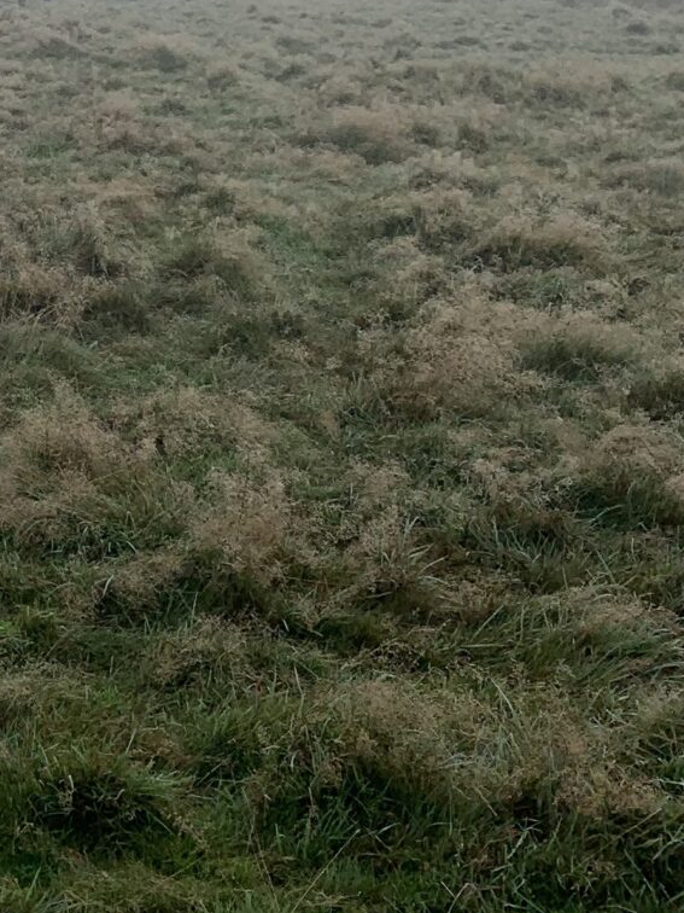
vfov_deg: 21.1
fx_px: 2318
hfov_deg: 15.3
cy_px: -94
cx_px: -396
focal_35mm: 88
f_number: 1.8
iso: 25
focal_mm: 4.25
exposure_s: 1/716
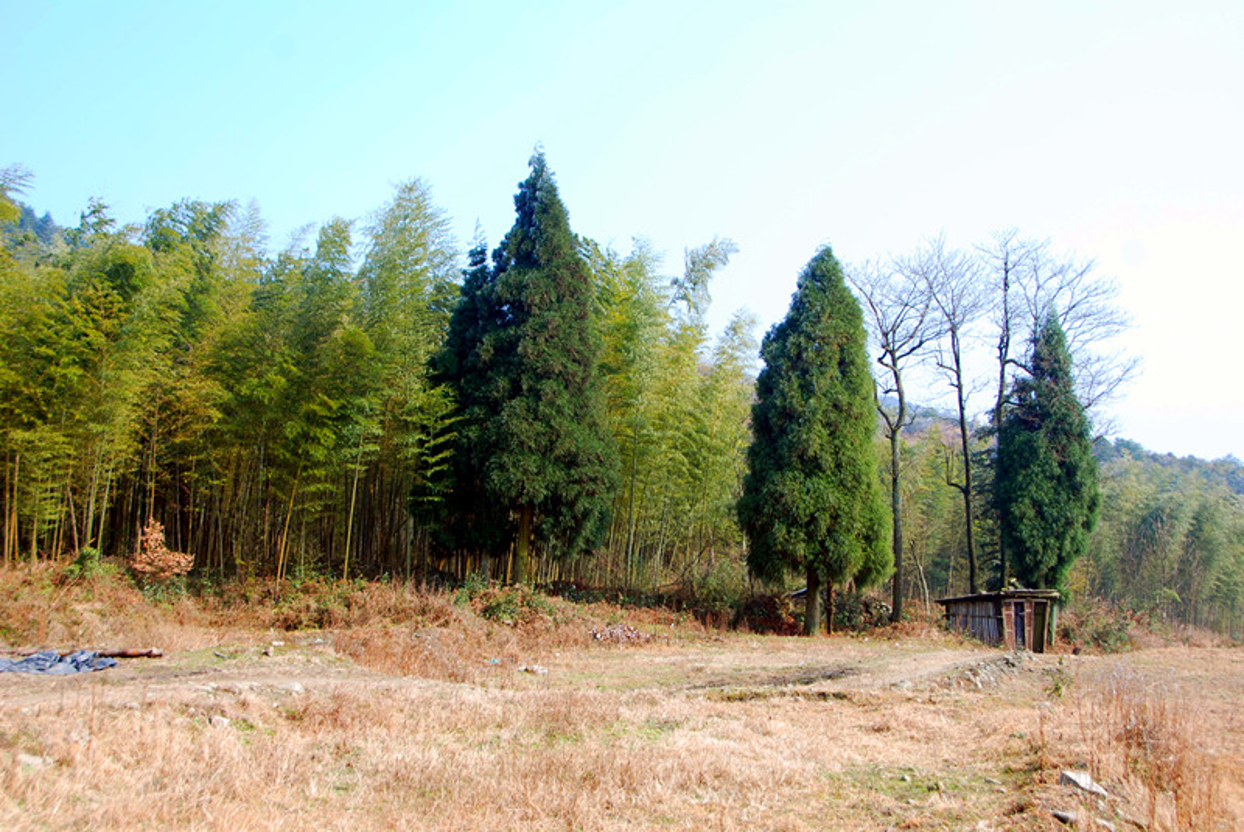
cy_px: 416
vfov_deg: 30.9
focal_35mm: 44
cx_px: 622
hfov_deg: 44.9
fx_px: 1504
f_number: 5.6
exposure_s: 1/125
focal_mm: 29
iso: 100
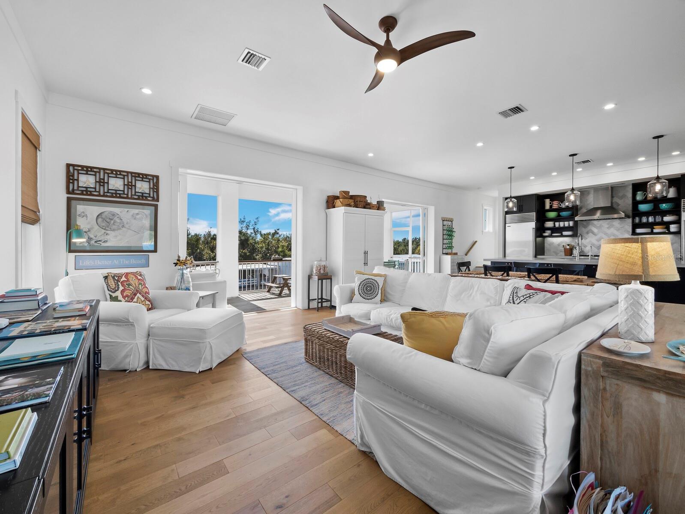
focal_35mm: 14
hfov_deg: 102.0
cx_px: 342
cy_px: 257
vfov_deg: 85.7
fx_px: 277
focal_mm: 7
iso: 320
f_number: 13
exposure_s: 1/8
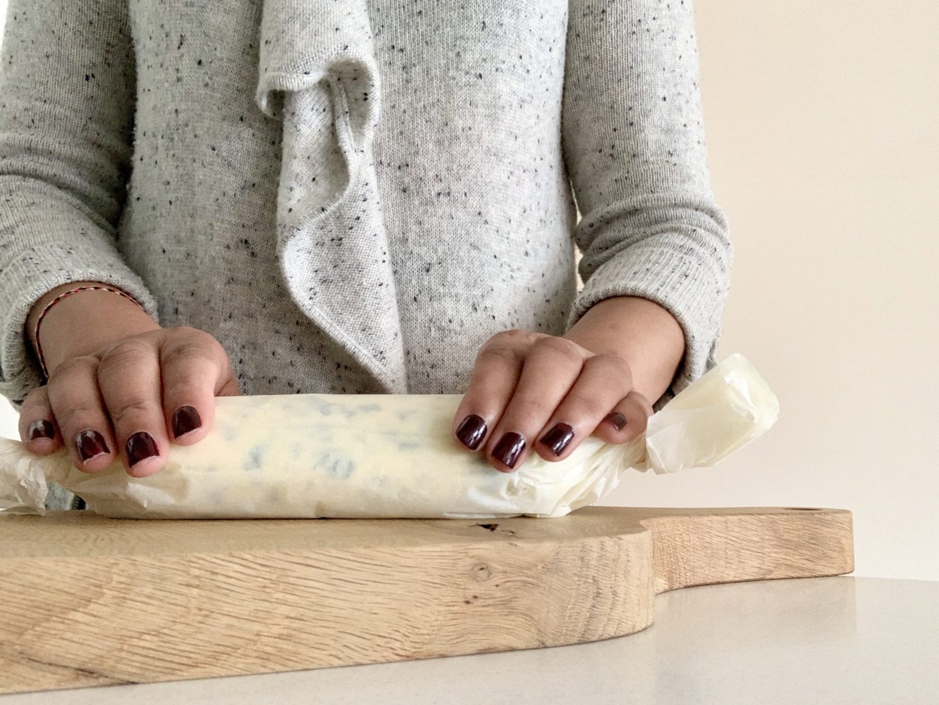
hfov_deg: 56.8
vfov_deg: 44.2
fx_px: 868
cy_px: 352
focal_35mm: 32
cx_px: 470
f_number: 2.2
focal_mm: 2.87
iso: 250
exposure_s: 1/44
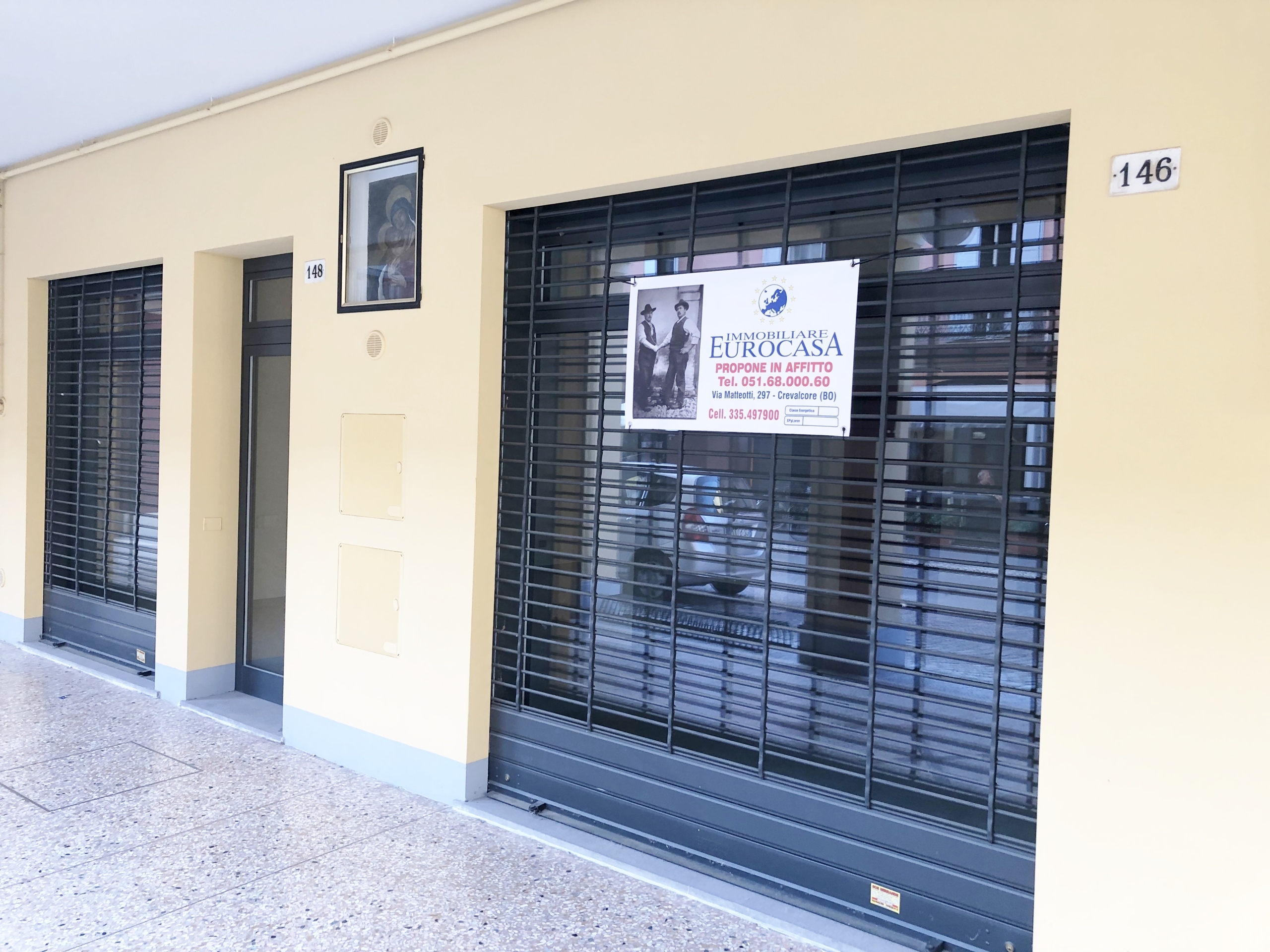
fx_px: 1027
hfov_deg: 63.4
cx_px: 635
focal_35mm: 28
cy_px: 476
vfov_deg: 49.7
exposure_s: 1/30
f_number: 1.8
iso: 25
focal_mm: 3.99
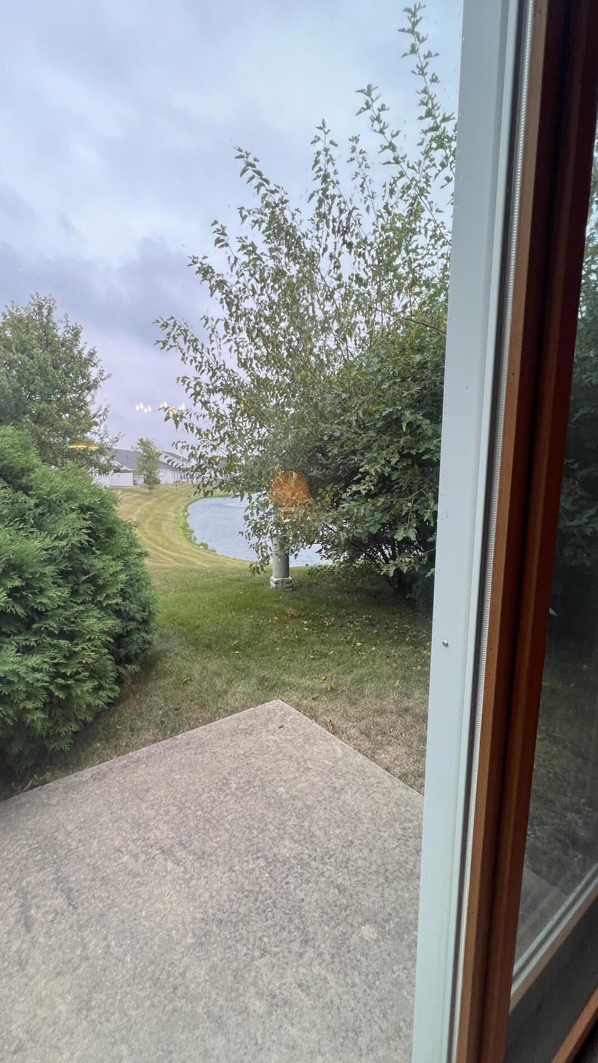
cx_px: 283
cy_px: 547
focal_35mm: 15
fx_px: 423
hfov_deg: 70.5
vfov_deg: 103.0
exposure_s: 1/120
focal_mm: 1.57
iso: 50
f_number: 1.8
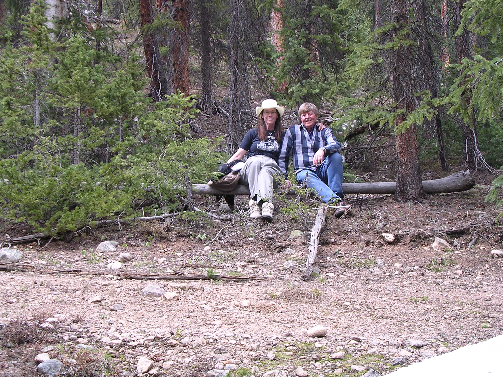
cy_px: 188
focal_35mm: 53
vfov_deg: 27.5
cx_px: 252
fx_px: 770
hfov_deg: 36.2
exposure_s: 1/85
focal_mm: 8
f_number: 3.2
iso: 100
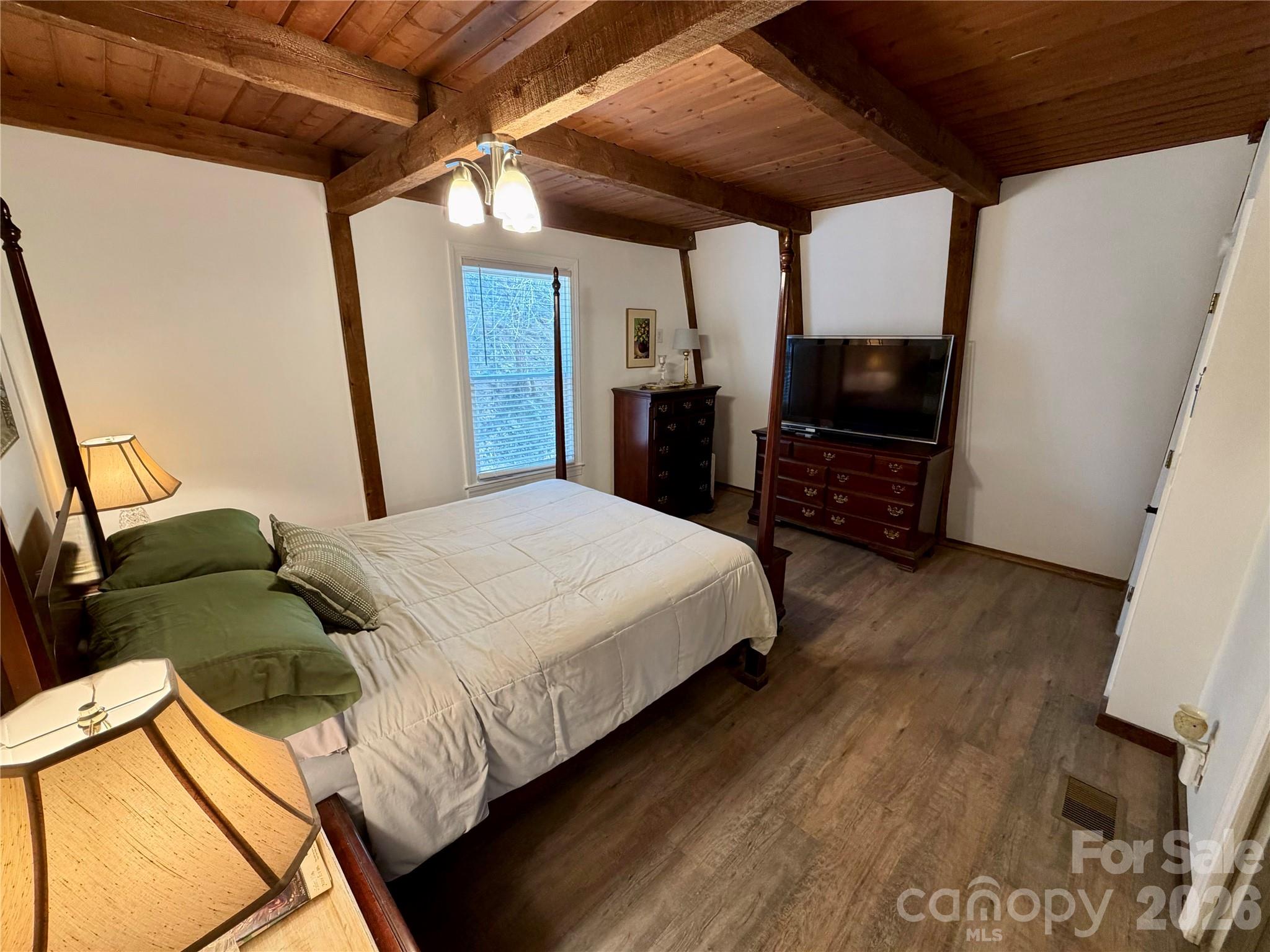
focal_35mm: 14
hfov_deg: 102.1
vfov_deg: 85.7
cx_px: 635
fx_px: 514
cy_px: 476
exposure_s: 1/60
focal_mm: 2.22
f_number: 2.2
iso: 200
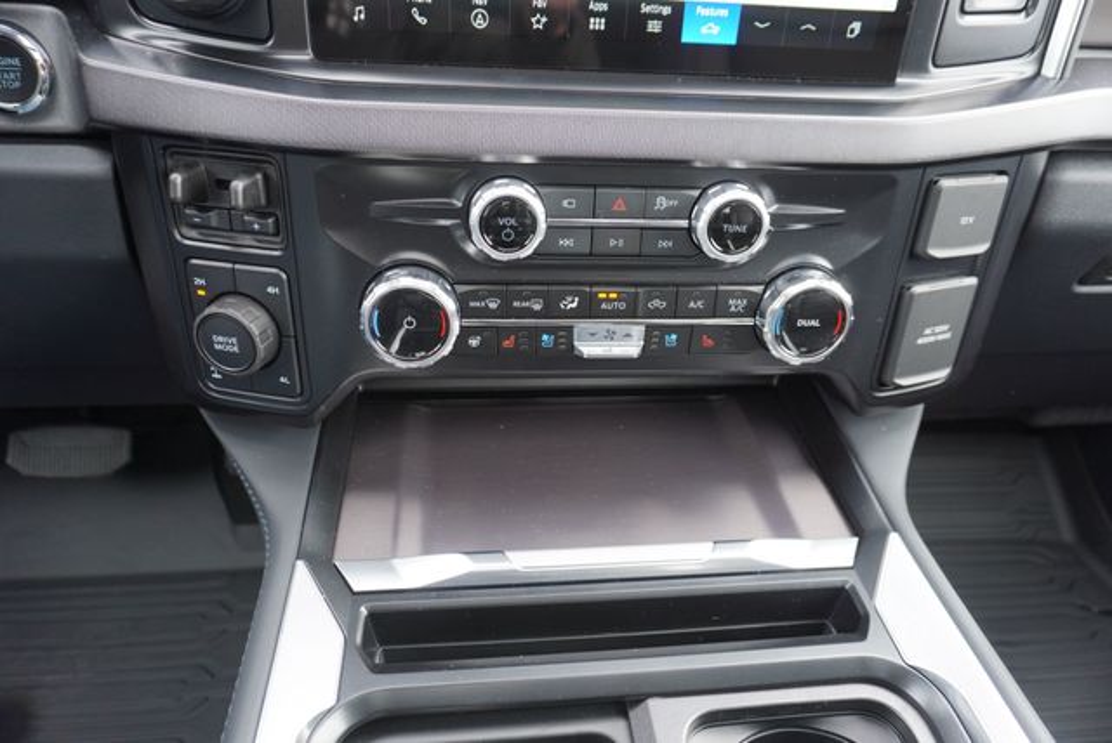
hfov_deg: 73.7
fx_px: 742
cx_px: 556
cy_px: 372
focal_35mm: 24
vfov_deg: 53.2
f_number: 4
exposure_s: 1/60
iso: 320
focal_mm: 16
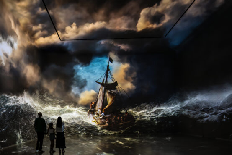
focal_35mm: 22
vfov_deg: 54.1
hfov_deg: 77.9
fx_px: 142
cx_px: 95
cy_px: 119
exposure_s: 1/40
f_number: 2.8
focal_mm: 14
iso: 640
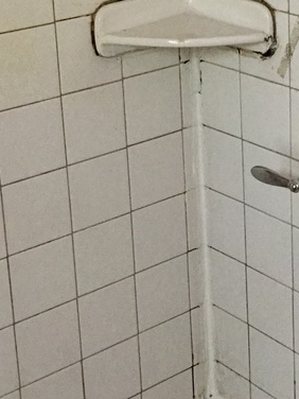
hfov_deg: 16.5
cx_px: 216
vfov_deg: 21.9
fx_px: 1025
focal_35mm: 89
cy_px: 110
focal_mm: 3.3
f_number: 2.4
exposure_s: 1/30
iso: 200
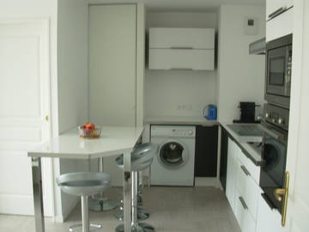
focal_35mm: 38
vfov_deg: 37.7
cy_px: 116
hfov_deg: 49.0
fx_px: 339
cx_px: 154
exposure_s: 1/69.8
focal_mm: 6.3
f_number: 2.9
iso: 50
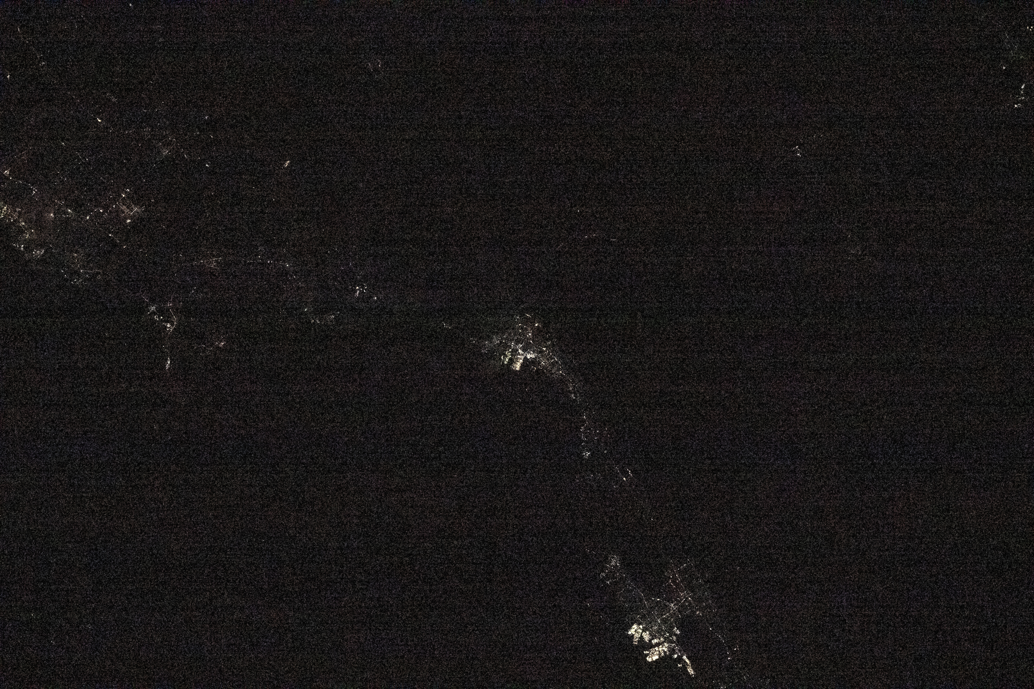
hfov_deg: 10.3
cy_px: 344
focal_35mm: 200
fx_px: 5744
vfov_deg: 6.9
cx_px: 517
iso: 25600
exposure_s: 1/250
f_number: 2
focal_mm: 200
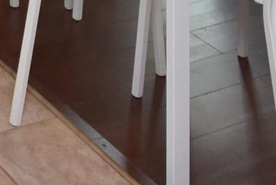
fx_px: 890
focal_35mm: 116
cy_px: -429
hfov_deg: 15.9
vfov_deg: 8.9
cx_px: -161
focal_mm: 10
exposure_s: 1/60
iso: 640
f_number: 4.5
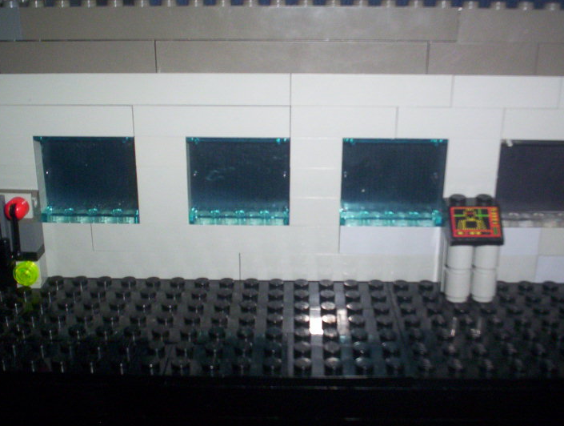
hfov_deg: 42.9
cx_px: 276
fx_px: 718
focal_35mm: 44
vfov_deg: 33.0
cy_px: 211
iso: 140
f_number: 4.5
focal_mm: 4.99
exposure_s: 1/60
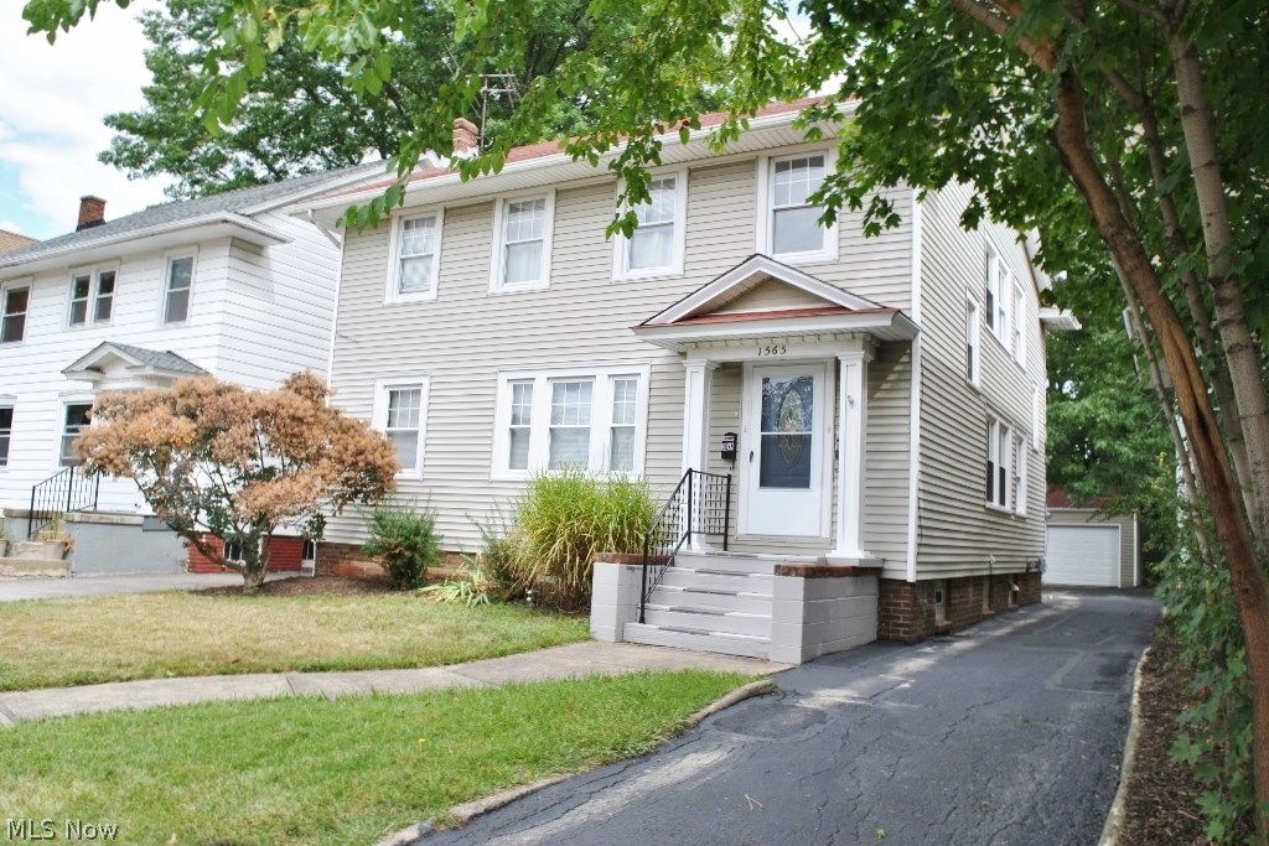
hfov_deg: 67.4
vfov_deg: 47.9
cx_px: 634
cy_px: 423
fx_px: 952
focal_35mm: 27
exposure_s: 1/200
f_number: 7.1
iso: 100
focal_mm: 18
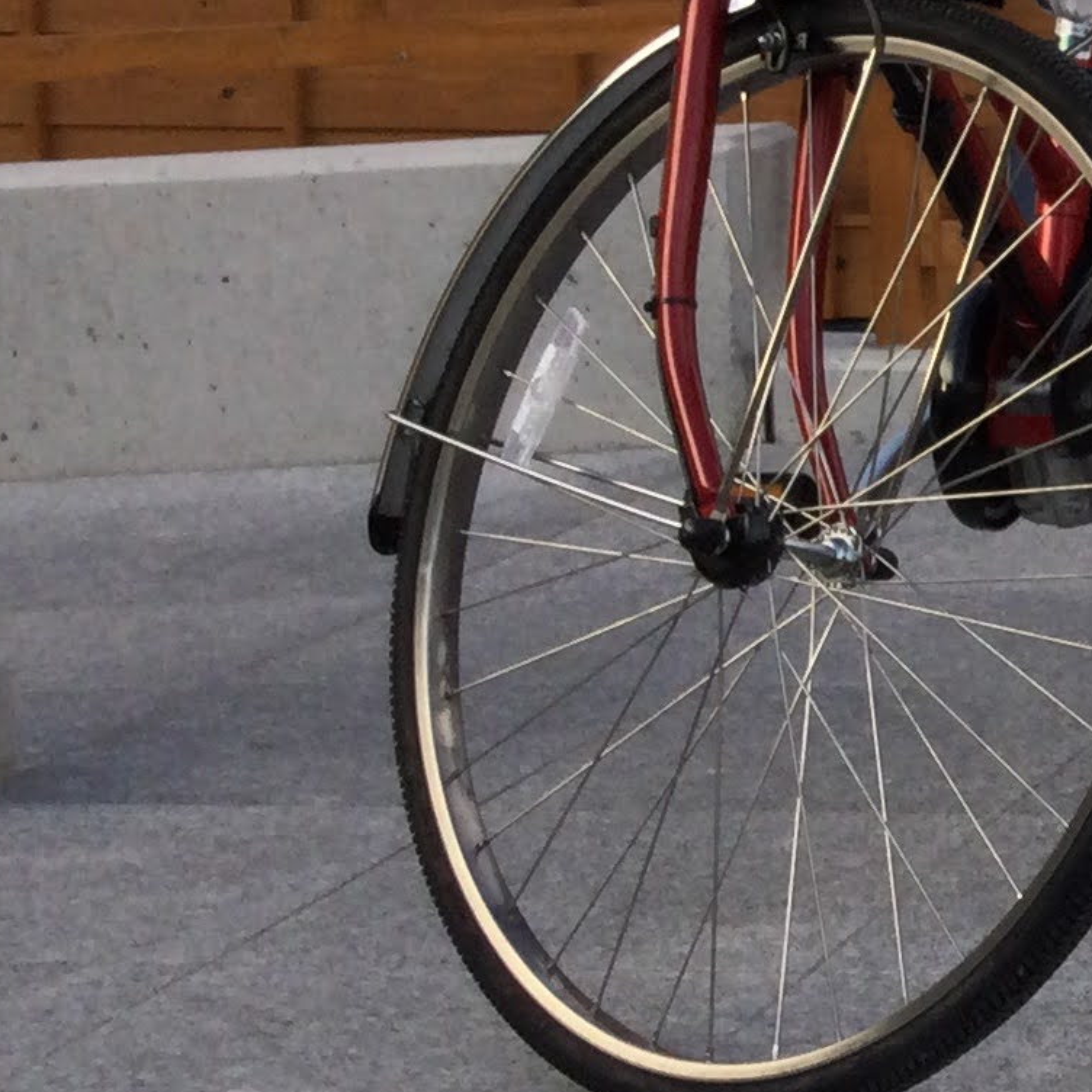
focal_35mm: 119
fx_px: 4247
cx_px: 2355
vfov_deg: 14.6
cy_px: 289
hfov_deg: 12.4
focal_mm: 3.3
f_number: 2.4
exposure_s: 1/297
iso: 25
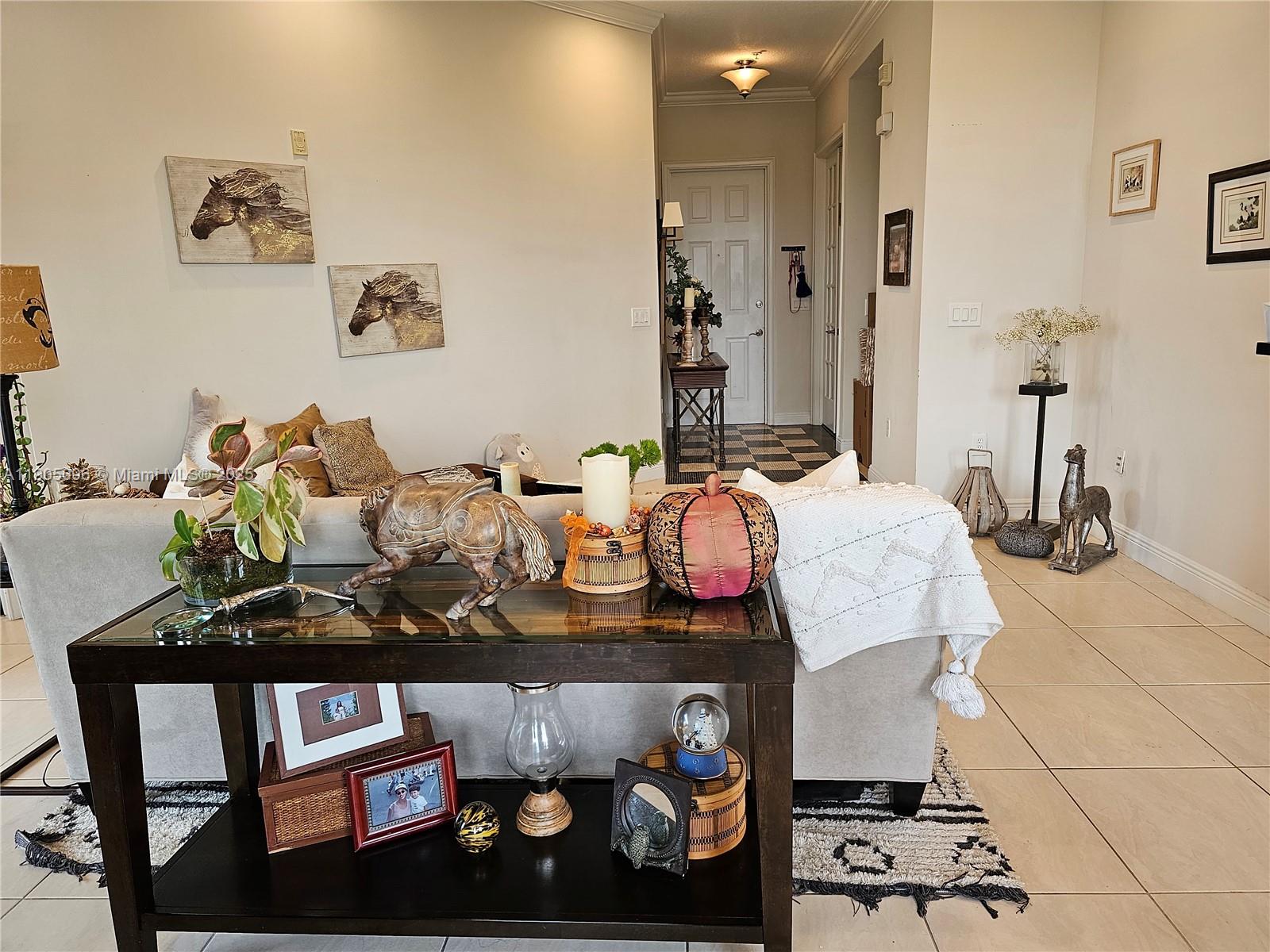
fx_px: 844
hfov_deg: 73.9
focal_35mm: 23
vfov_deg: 58.9
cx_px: 635
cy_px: 476
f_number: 1.7
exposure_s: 1/120
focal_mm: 6.3
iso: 160
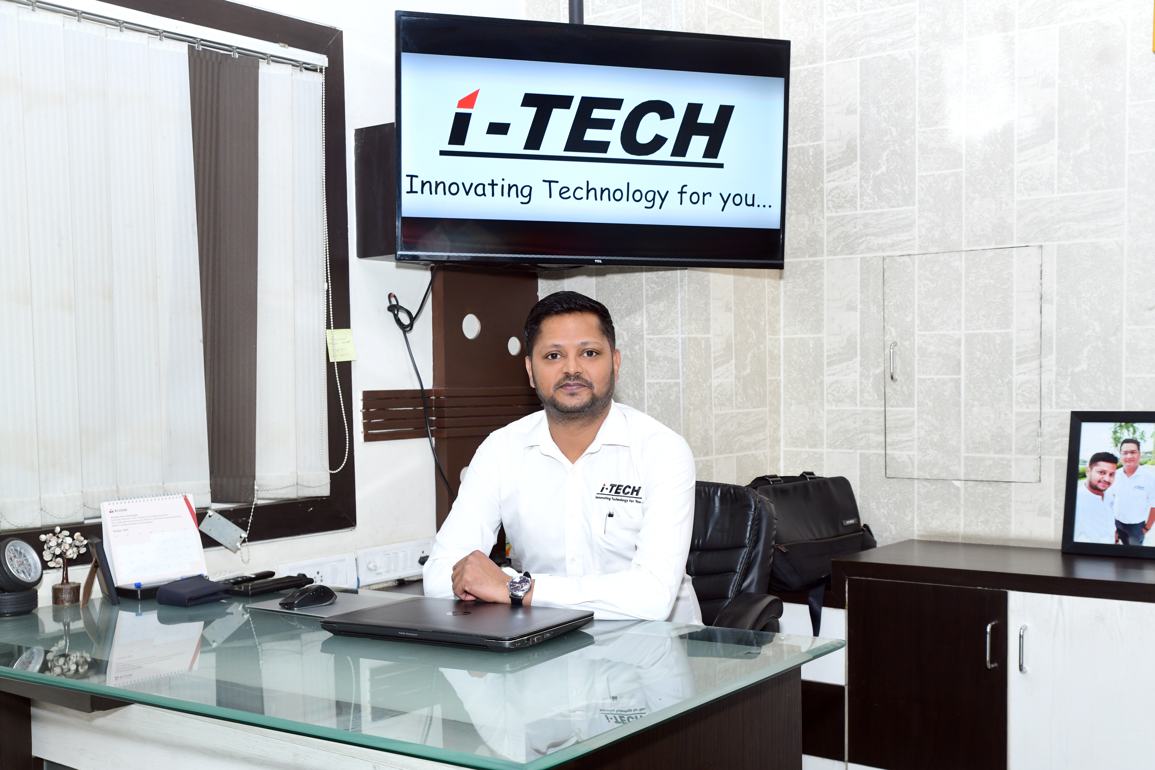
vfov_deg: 35.1
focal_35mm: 38
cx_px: 578
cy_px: 385
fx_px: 1219
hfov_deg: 50.7
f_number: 5.6
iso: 1250
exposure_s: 1/100
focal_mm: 38
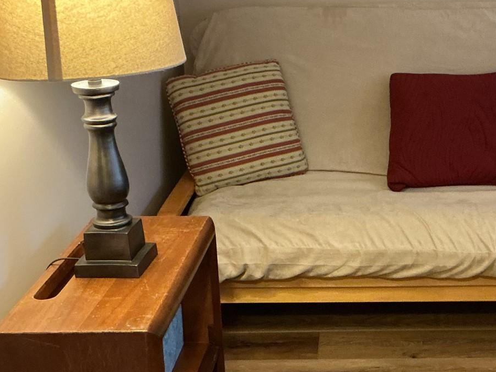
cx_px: 379
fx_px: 946
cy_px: 196
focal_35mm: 66
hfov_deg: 28.9
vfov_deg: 22.3
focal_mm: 3
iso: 250
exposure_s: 1/30
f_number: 1.8
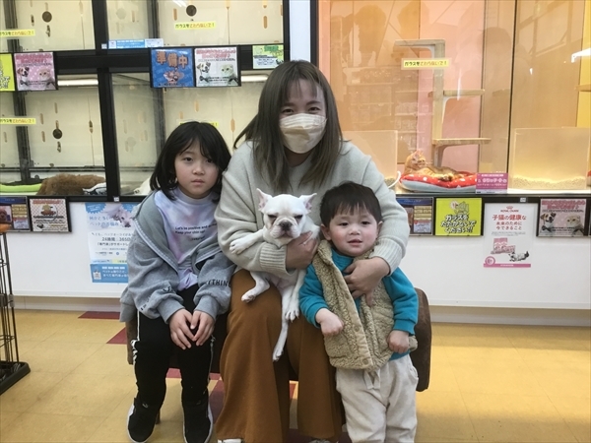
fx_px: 529
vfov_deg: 45.4
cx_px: 296
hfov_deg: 58.4
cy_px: 222
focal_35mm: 31
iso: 50
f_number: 2.4
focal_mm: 3.3
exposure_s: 1/30
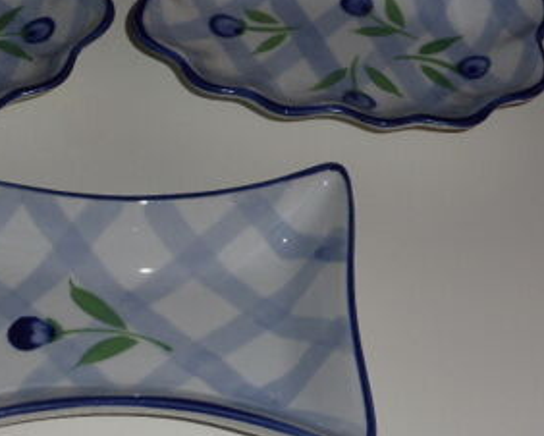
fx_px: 1418
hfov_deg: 21.5
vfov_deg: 17.5
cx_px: 114
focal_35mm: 88
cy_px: 168
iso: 100
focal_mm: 9
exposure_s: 1/60
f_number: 4.4
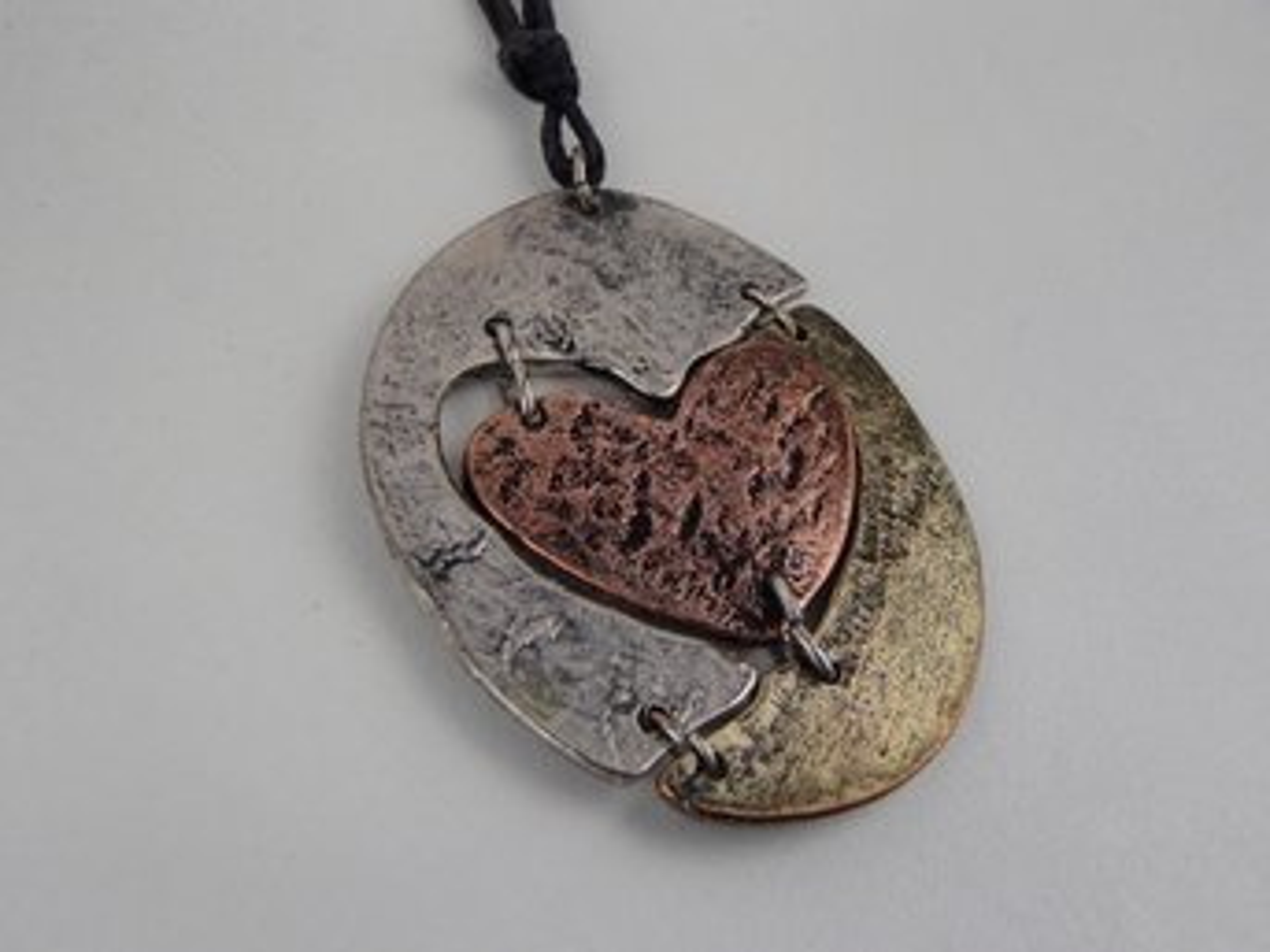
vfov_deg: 38.6
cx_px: 635
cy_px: 476
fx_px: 1357
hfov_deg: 50.2
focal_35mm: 37
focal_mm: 6.64
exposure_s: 1/160
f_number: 4.7
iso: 125
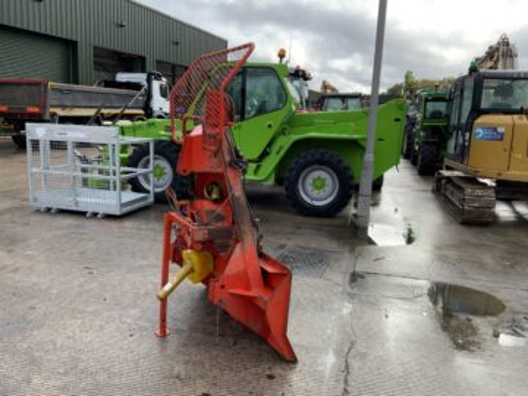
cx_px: 264
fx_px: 442
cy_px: 198
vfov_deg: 48.2
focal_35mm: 29
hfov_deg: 61.7
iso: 16
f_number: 1.8
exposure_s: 1/412
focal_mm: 3
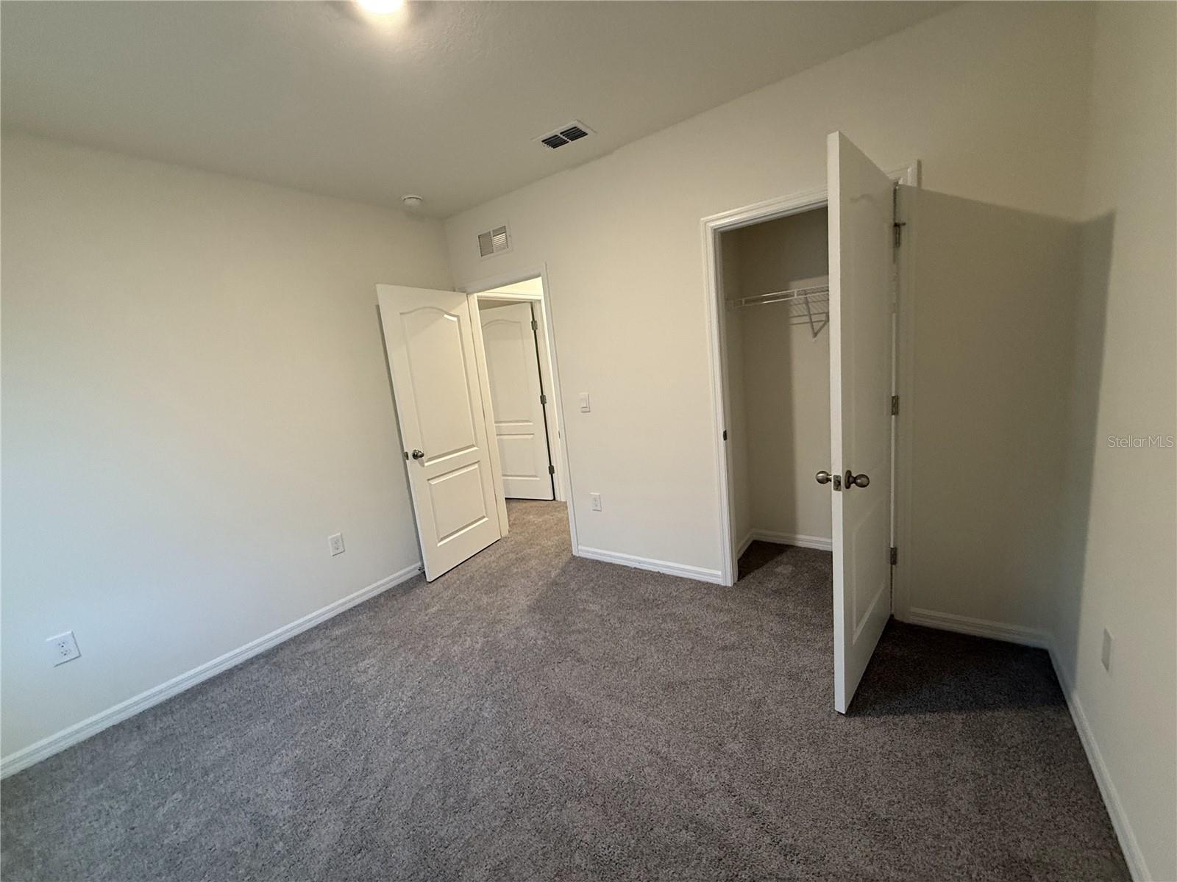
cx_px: 588
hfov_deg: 102.1
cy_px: 441
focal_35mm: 14
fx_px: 476
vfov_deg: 85.7
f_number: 2.2
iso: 320
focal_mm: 2.22
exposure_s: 1/60
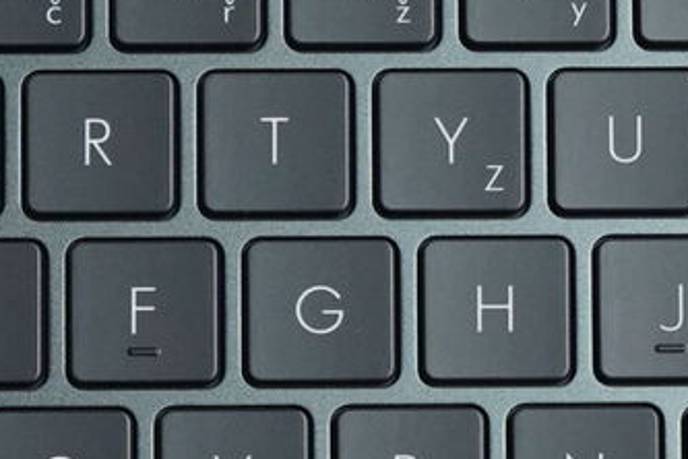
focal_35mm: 202
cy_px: 598
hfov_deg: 10.1
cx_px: 583
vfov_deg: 6.7
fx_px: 3860
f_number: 7.1
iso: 1600
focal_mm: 35
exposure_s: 1/125
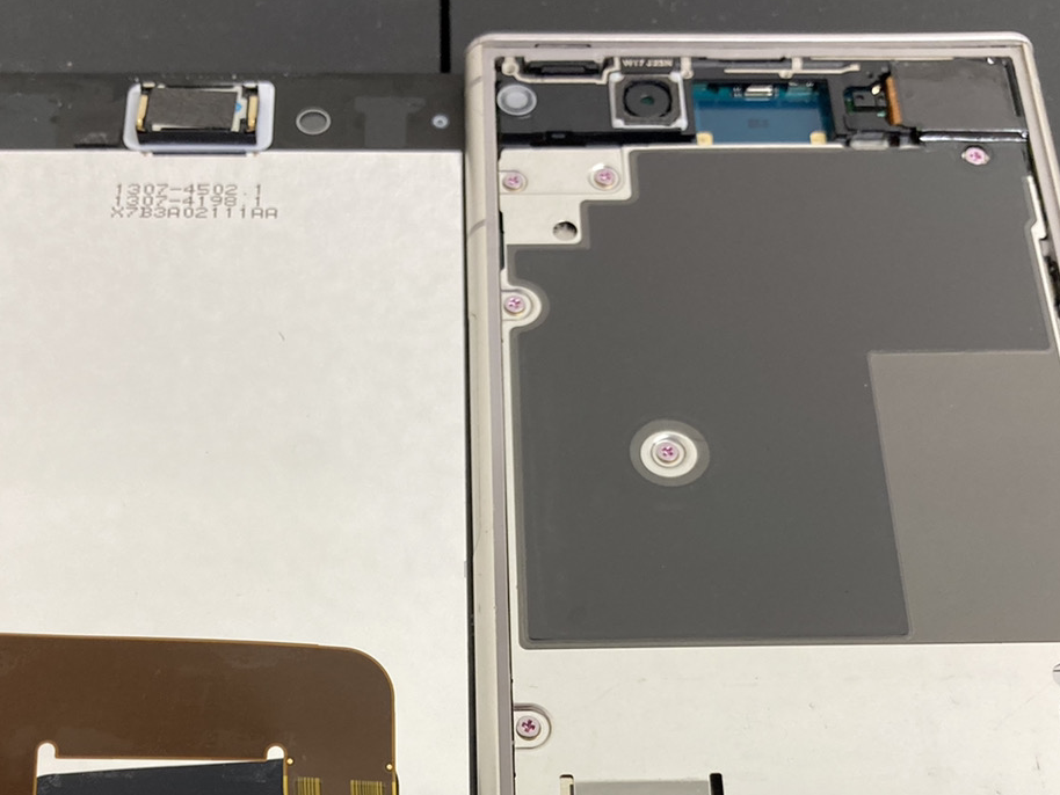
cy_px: 673
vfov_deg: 28.8
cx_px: 473
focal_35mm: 49
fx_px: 1501
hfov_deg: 38.9
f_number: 1.8
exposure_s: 1/50
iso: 64
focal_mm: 3.99
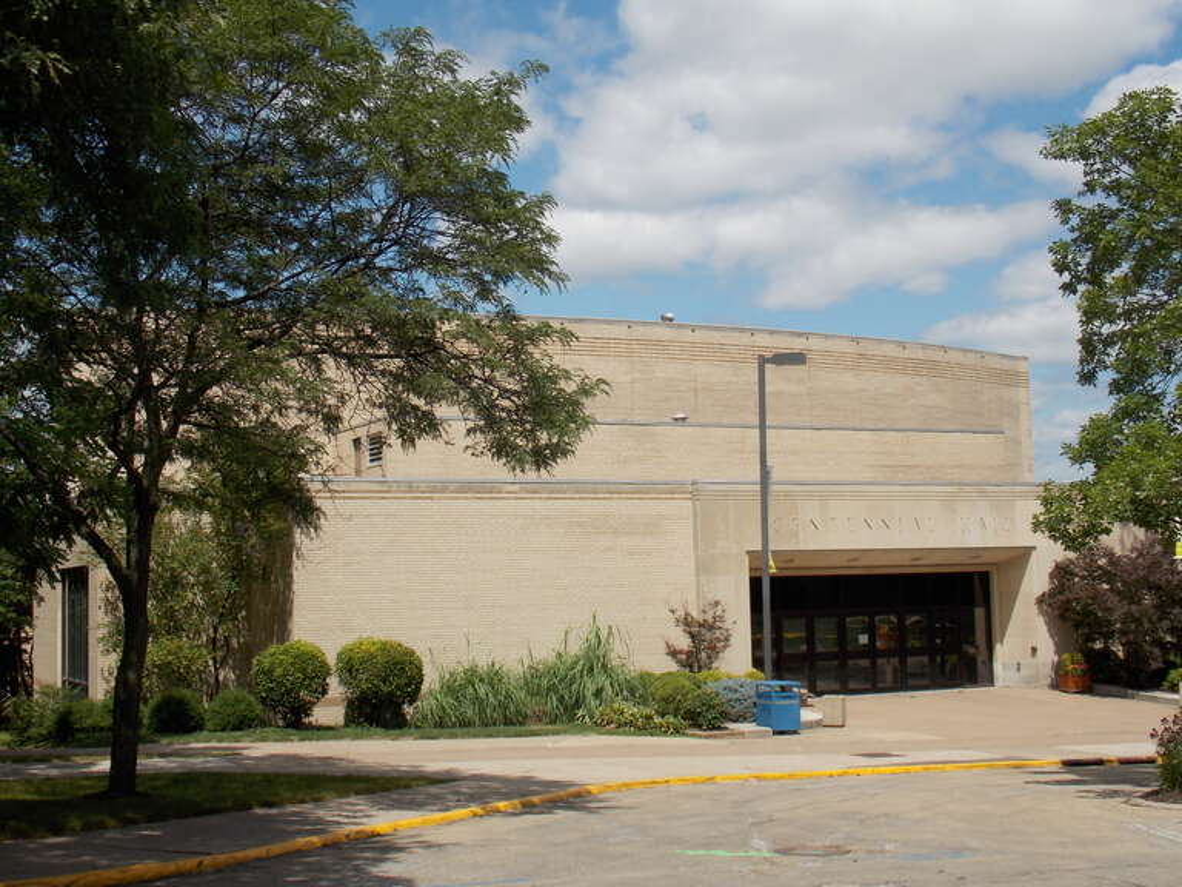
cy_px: 444
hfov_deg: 41.2
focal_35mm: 46
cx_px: 591
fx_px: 1571
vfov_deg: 31.5
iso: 80
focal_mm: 8.1
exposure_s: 1/1000
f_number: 3.7
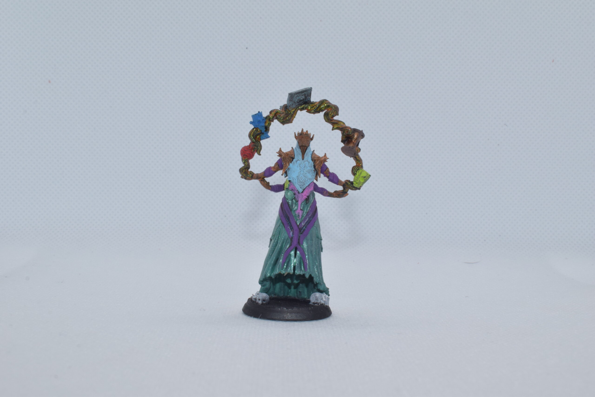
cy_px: 198
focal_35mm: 52
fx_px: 868
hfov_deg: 37.8
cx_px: 298
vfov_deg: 25.8
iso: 800
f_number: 20
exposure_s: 1/125
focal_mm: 35
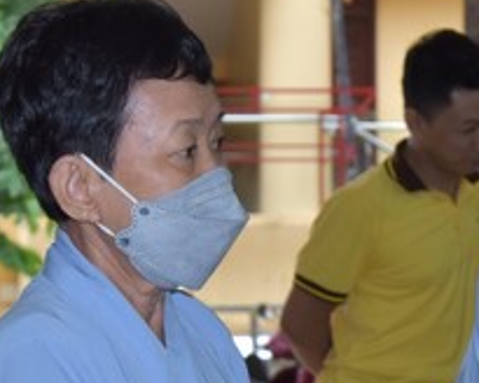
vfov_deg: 9.4
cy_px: 210
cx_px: 734
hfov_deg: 11.3
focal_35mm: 164
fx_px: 2325
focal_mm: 55
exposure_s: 1/60
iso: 1600
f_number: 5.6
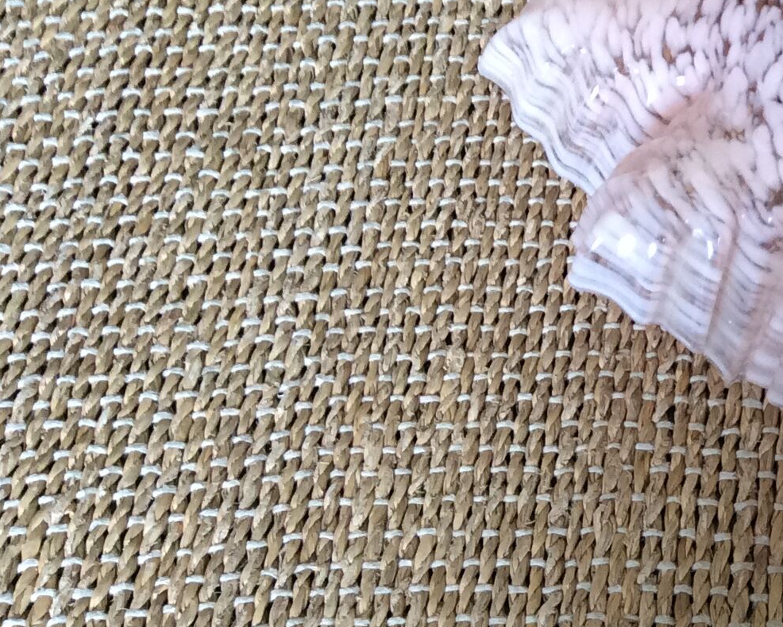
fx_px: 1900
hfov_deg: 21.2
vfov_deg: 18.5
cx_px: 1002
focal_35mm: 82
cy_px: 112
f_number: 2.4
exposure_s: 1/25
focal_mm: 3.3
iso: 64
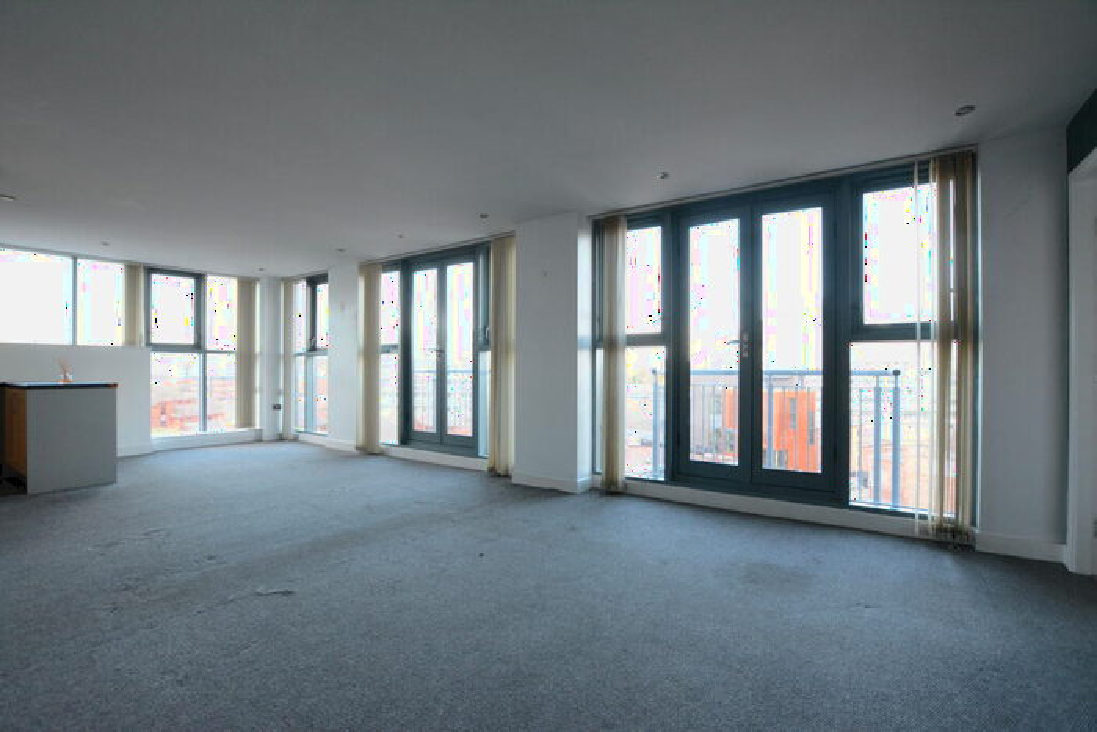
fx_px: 457
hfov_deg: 100.4
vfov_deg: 77.4
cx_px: 548
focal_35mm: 15
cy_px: 366
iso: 1600
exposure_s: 1/125
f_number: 5.6
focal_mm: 10
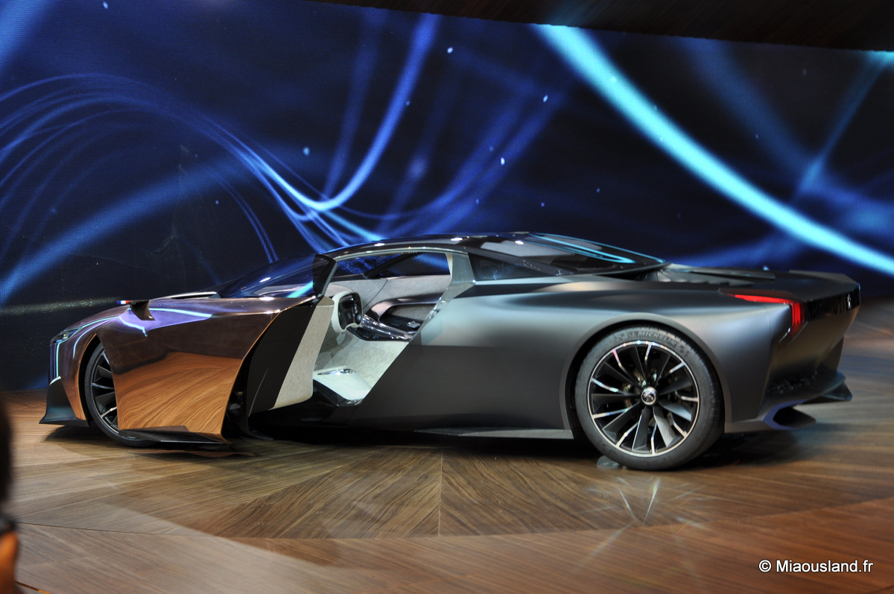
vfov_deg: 18.9
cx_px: 447
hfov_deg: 28.1
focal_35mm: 72
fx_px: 1786
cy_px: 297
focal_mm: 48
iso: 220
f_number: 5.6
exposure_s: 1/30
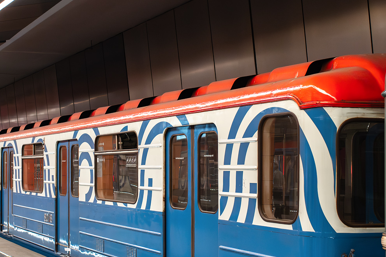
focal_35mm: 53
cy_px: 188
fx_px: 568
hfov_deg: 37.3
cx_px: 143
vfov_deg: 25.2
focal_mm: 35
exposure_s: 1/250
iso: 5000
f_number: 3.5
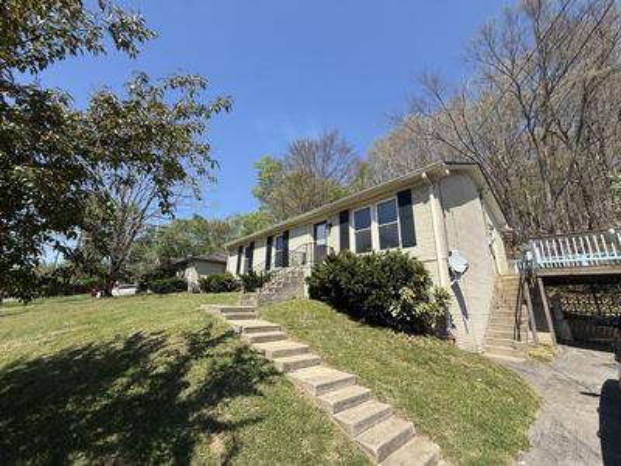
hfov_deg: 102.1
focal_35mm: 14
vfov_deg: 85.7
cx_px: 310
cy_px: 233
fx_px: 251
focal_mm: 2.22
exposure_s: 1/1698
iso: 50
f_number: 2.2
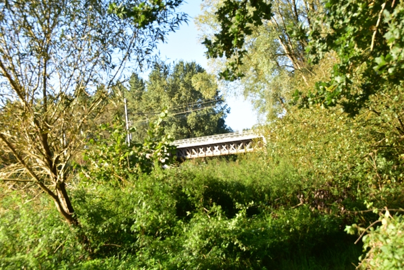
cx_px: 202
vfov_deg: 26.5
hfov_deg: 38.9
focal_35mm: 51
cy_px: 135
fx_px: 572
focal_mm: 34
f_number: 11
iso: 200
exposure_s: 1/100
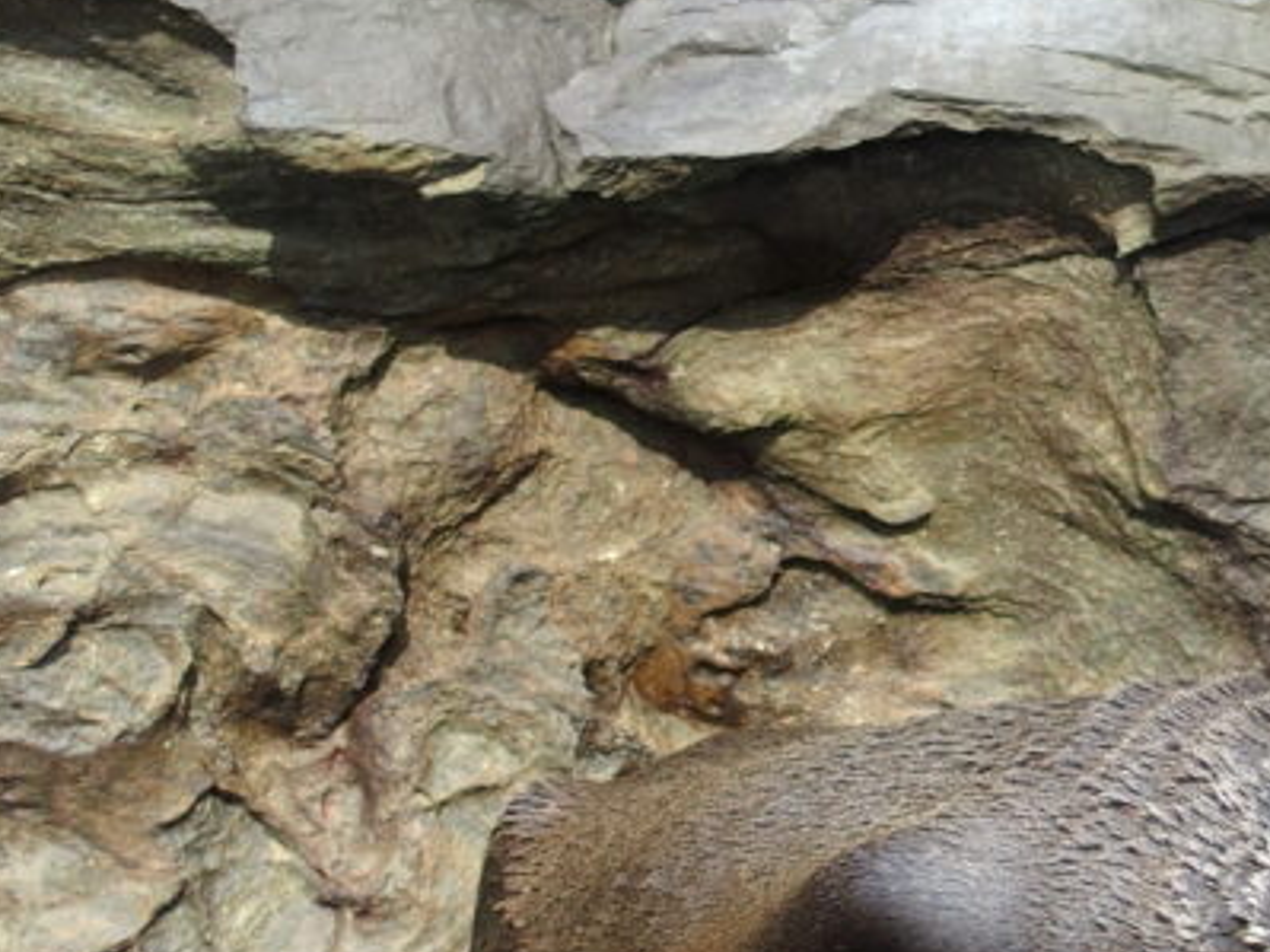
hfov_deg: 12.2
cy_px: 742
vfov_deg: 9.3
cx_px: 1451
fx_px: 5832
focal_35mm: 159
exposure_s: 1/200
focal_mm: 13.2
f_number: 2.8
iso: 100
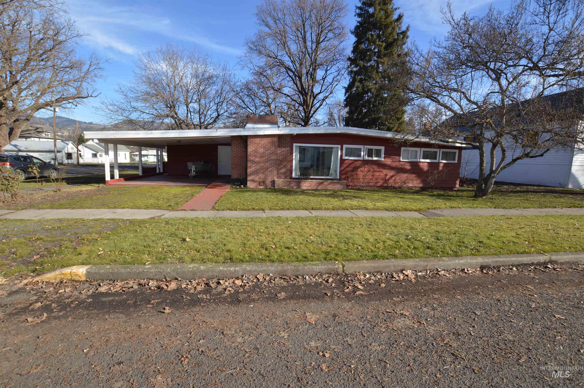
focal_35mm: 15
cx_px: 292
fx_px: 243
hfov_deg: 100.4
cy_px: 194
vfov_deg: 77.2
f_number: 8
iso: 100
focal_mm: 10
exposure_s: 1/200
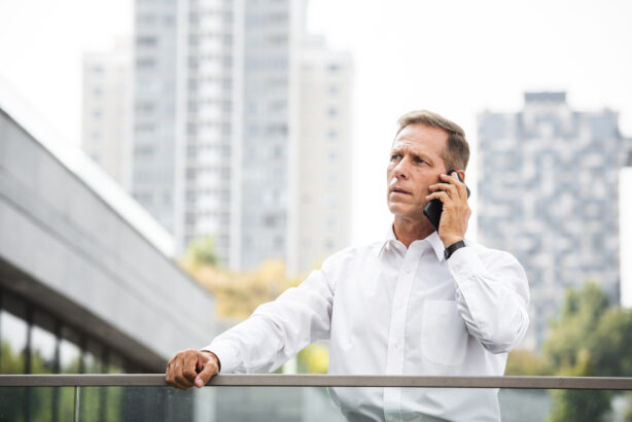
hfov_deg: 16.8
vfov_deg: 11.2
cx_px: 316
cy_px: 211
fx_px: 2143
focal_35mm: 122
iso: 125
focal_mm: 122
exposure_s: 1/250
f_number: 5
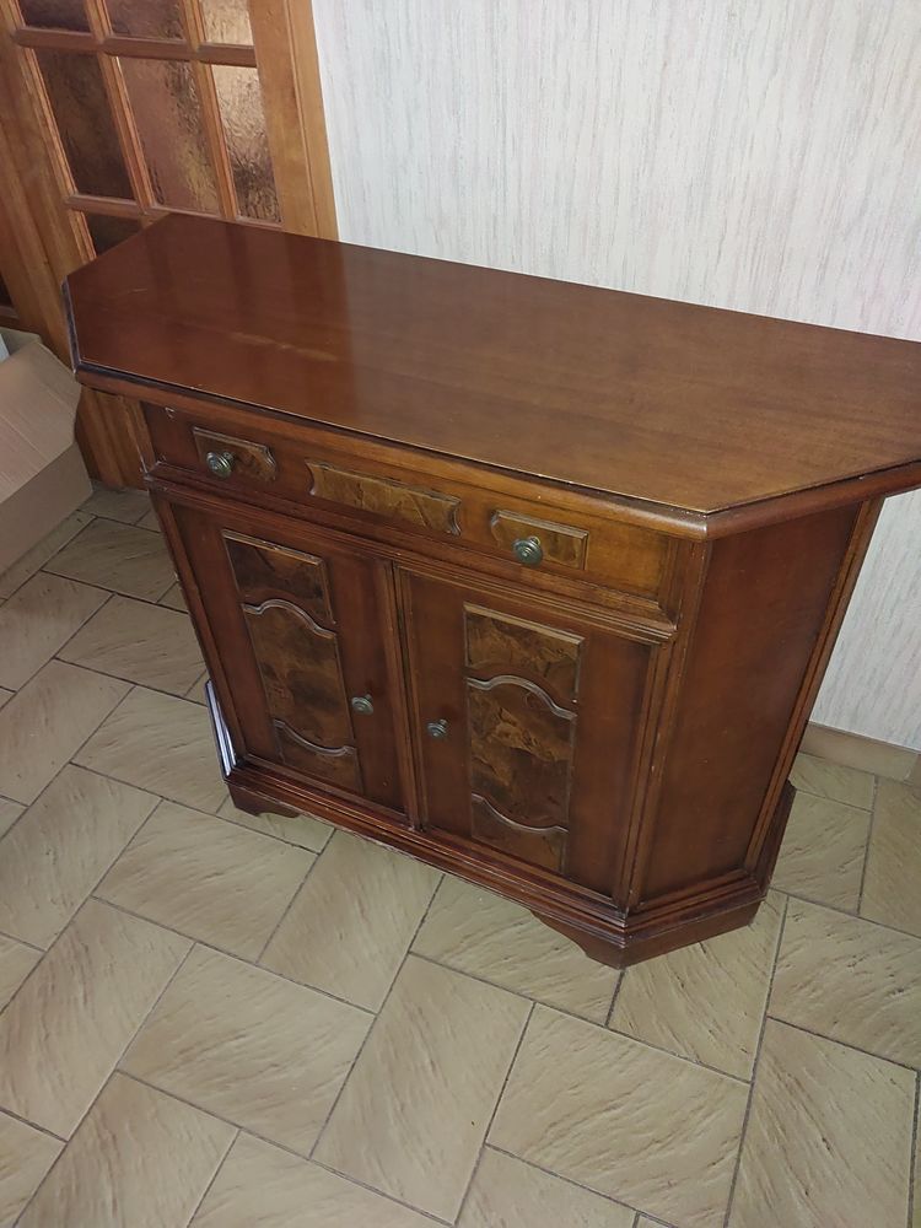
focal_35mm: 30
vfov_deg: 60.0
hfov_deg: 46.8
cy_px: 614
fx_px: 1064
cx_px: 460
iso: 400
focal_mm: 4.6
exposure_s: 1/14
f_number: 1.8
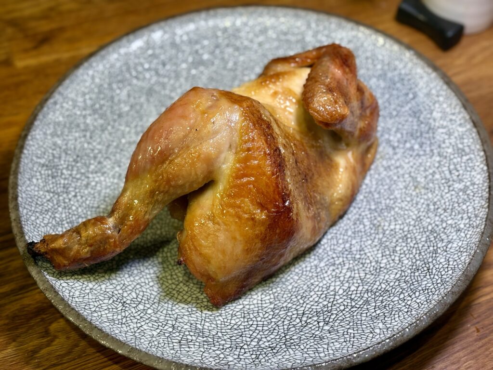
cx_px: 246
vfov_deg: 28.0
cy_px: 185
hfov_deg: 36.8
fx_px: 741
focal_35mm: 52
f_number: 1.6
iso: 64
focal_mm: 5.96
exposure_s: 1/59
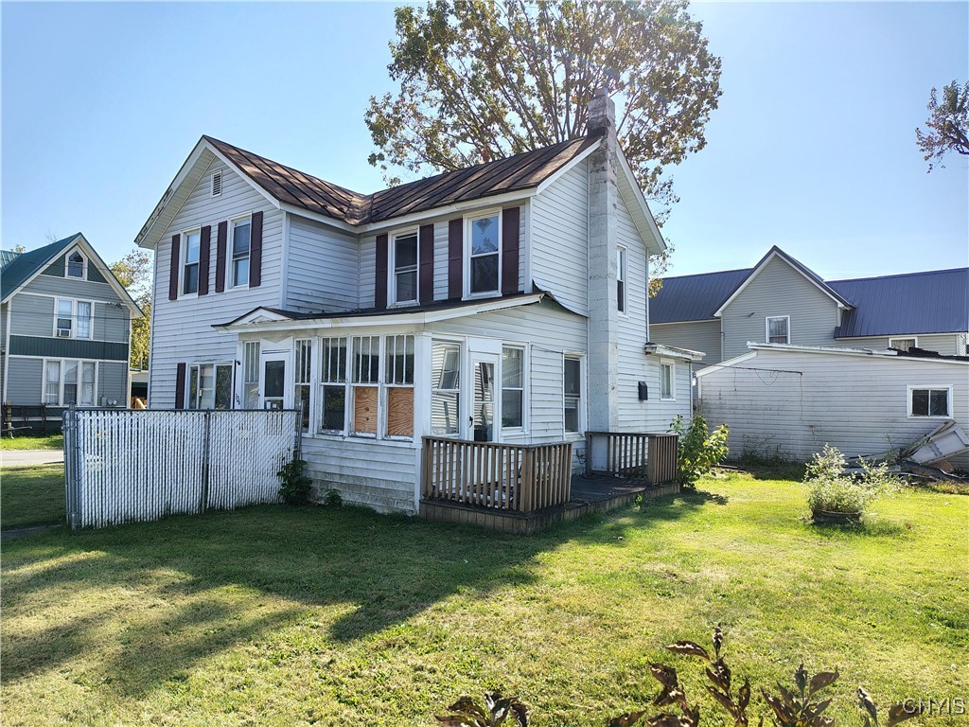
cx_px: 484
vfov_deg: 56.8
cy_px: 364
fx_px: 672
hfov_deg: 71.6
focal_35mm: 24
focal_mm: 5.56
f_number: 1.8
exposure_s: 1/594
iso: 100
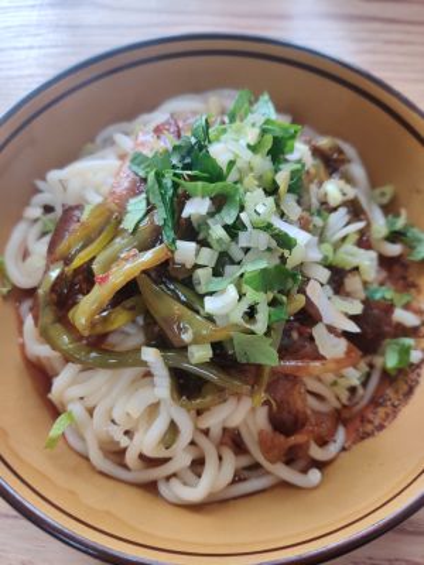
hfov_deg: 51.4
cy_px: 282
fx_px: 441
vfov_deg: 65.3
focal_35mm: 27
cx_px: 212
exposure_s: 1/100
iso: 200
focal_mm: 4.75
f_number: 1.65
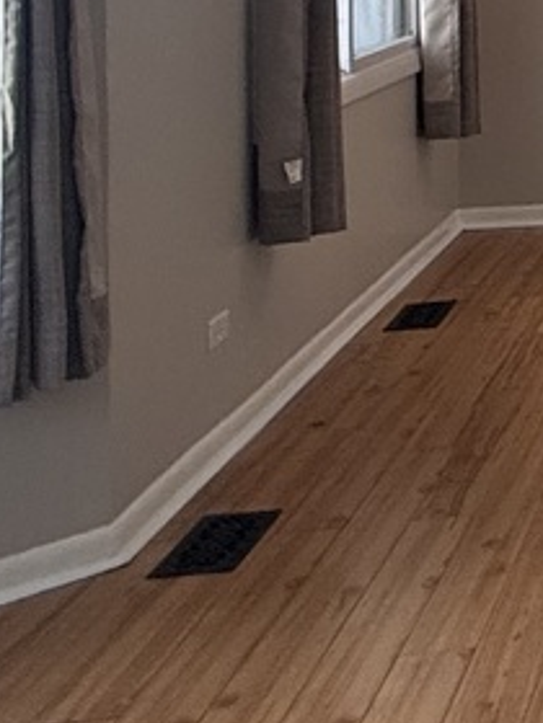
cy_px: -77
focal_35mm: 72
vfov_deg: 25.1
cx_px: 1288
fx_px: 1506
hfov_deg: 14.2
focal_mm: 2.22
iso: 250
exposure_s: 1/120
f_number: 2.2
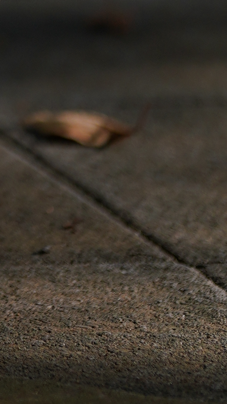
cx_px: -741
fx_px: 7092
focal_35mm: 663
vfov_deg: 3.2
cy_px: -931
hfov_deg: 1.8
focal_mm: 85
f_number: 1.4
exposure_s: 1/1250
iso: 100
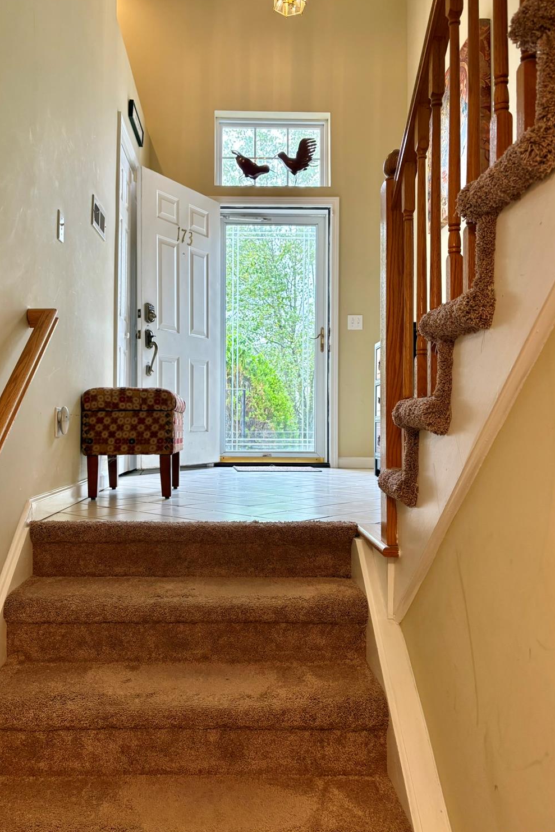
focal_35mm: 28
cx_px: 240
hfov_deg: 46.3
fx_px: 647
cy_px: 414
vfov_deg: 65.5
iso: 80
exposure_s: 1/142
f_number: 1.6
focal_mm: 5.96
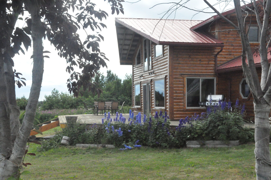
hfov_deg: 41.2
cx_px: 136
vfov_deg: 28.0
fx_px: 361
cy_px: 90
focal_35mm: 48
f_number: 18
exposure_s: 1/1250
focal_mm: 32
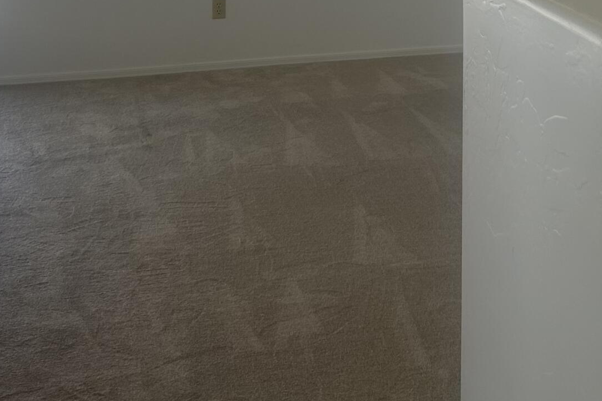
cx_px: 473
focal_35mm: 75
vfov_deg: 17.2
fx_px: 1254
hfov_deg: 26.5
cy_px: -101
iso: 32
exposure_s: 1/127
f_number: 1.5
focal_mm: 5.7
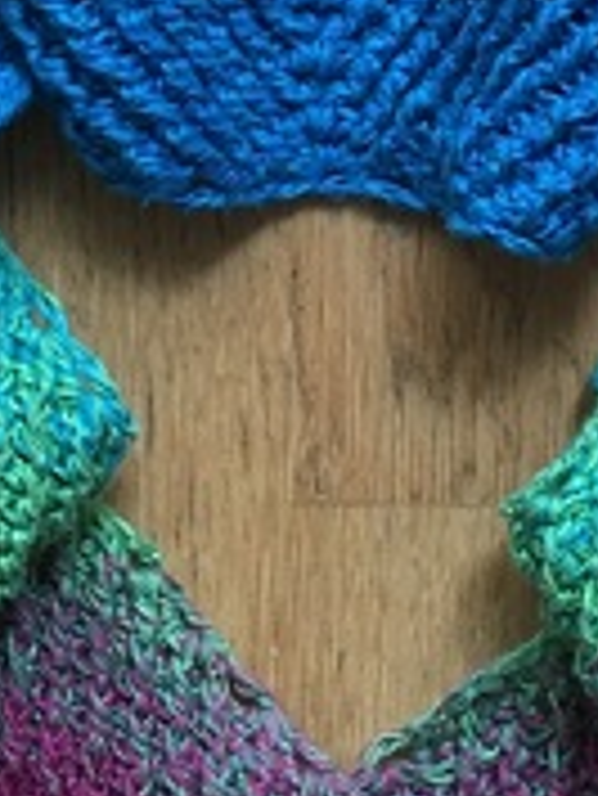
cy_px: -175
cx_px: 337
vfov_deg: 14.5
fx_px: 3014
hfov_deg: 11.3
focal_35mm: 131
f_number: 2.2
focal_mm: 4.15
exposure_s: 1/33
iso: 125
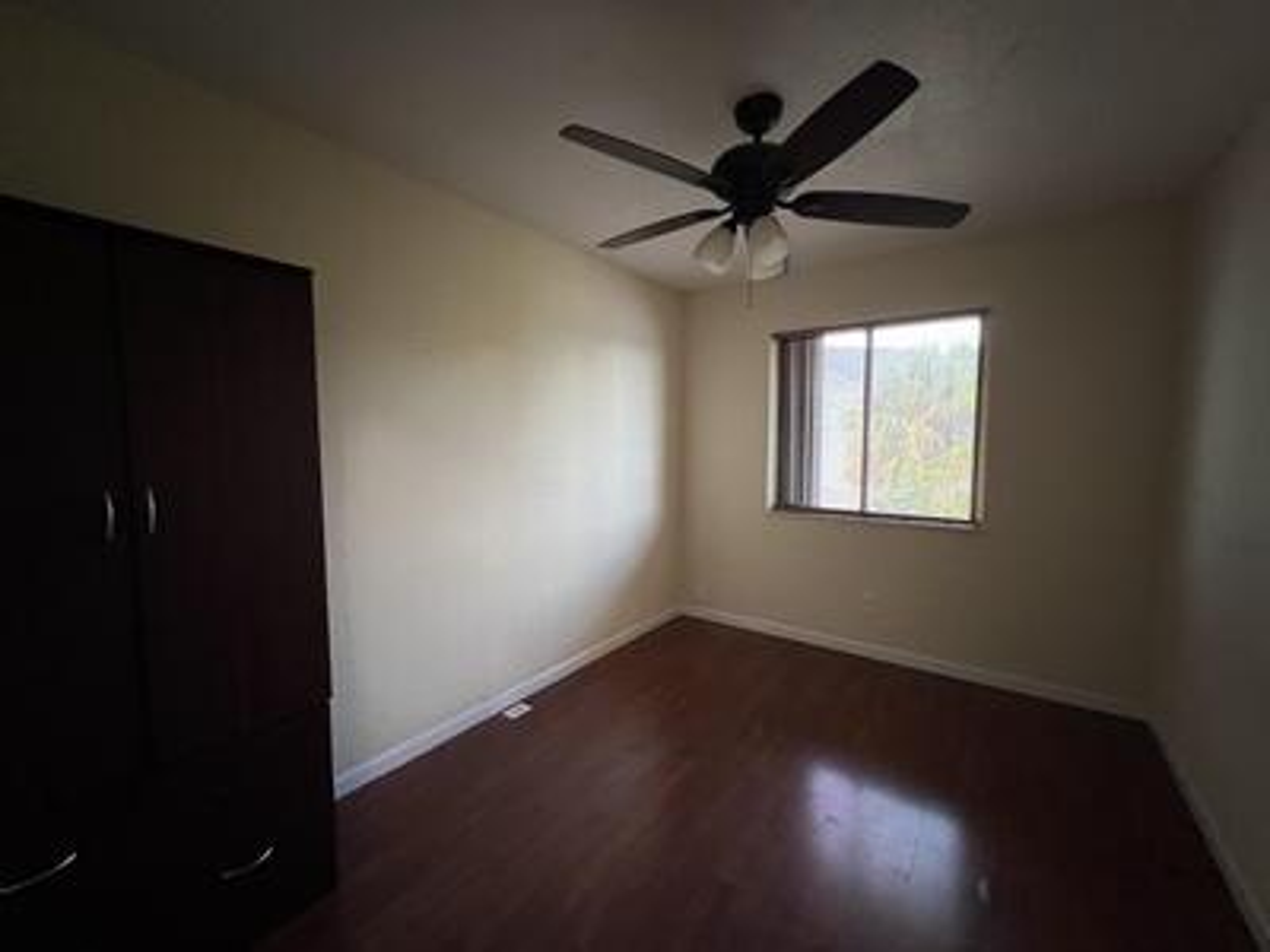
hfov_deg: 106.2
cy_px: 476
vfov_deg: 89.9
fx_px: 477
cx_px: 635
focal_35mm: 13
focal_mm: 1.57
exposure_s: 1/60
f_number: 1.8
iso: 800
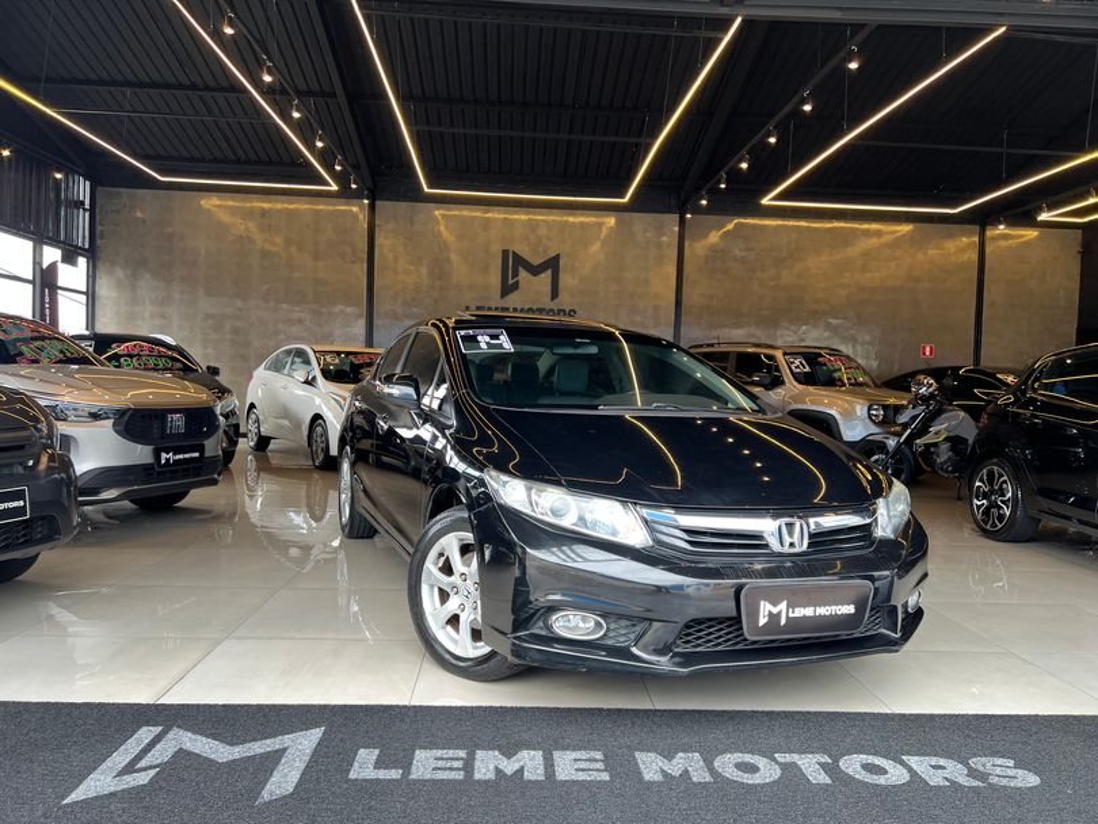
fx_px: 825
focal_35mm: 26
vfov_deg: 53.1
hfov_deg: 67.3
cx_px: 549
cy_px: 412
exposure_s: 1/120
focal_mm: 5.7
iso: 32
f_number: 1.5
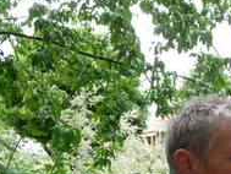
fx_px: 594
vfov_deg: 16.1
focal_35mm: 89
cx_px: 204
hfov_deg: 21.5
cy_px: 190
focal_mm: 4.7
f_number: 3.3
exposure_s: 1/125
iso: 100
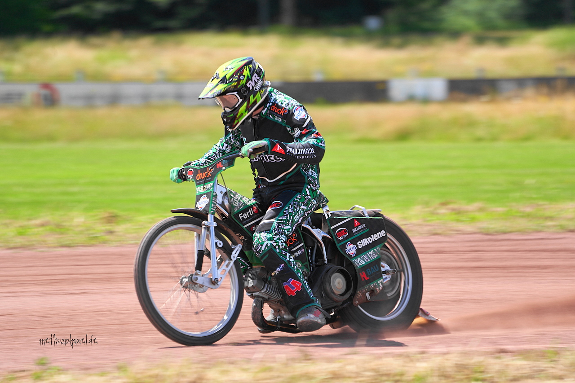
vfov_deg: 3.4
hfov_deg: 5.2
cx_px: 288
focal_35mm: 400
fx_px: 6388
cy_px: 192
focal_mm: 400
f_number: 9
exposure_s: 1/125
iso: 100
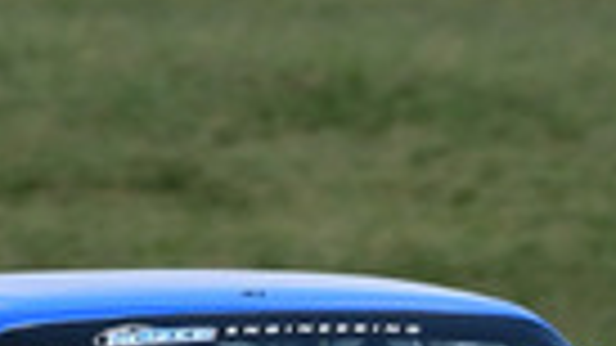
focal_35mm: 2937
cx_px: -220
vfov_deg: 0.4
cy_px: 274
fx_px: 47963
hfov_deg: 0.7
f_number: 7.1
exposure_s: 1/640
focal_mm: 320
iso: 200
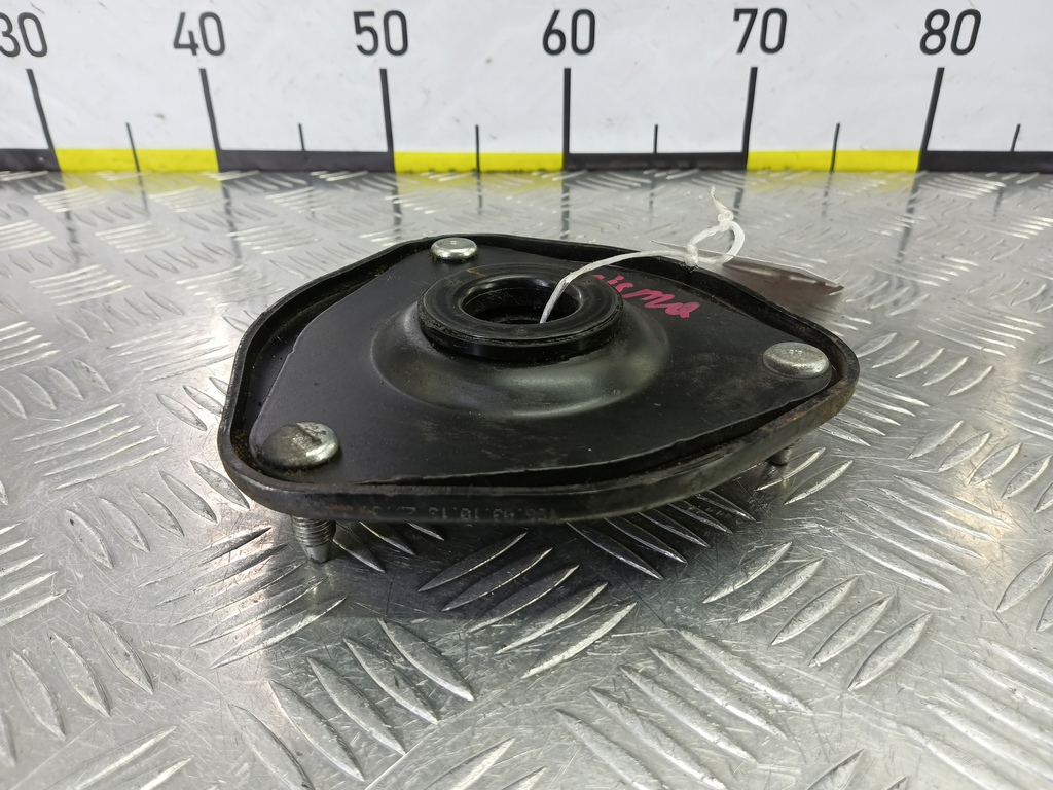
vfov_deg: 58.9
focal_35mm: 23
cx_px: 526
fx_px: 700
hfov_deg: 73.9
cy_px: 395
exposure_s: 1/50
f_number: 1.6
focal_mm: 4.11
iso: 176
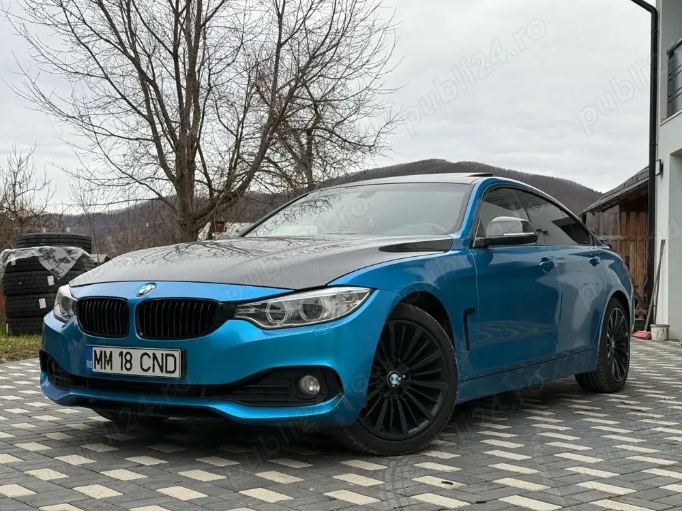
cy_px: 256
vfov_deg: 30.3
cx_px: 341
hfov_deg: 39.7
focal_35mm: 48
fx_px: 946
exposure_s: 1/481
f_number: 1.78
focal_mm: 6.76
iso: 64
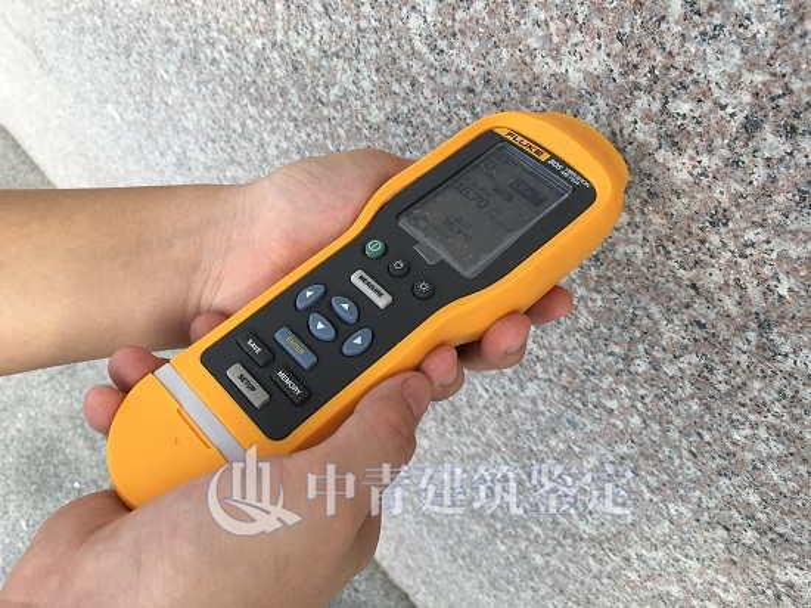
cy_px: 304
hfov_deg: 61.7
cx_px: 406
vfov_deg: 48.2
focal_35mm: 29
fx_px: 679
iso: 25
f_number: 2.2
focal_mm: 4.15
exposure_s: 1/250
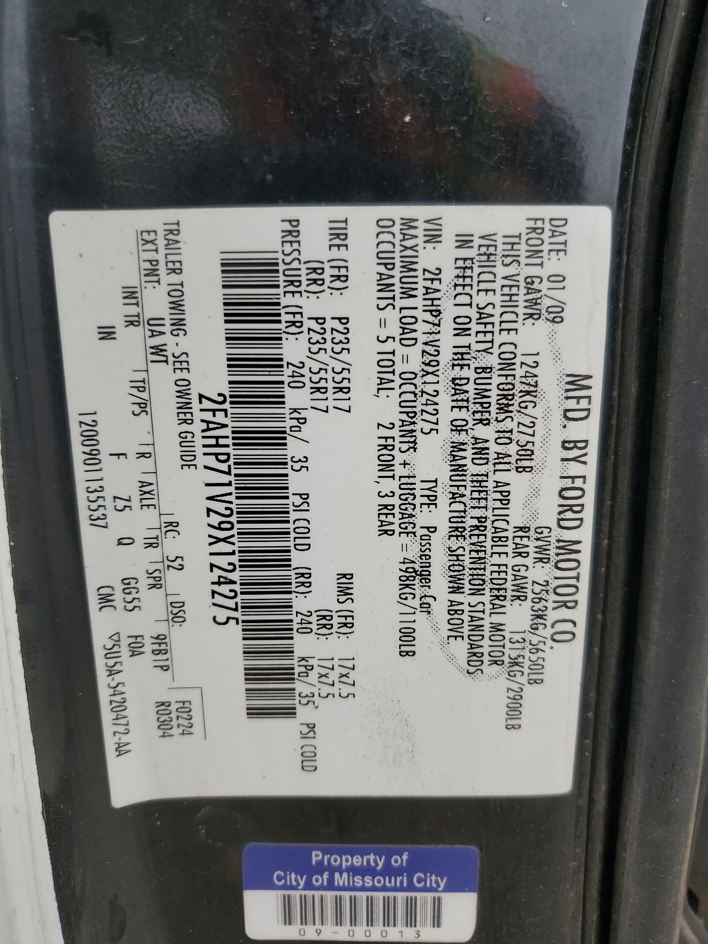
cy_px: 472
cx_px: 354
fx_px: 709
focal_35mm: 26
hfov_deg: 53.1
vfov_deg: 67.3
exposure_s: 1/1250
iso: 50
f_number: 1.5
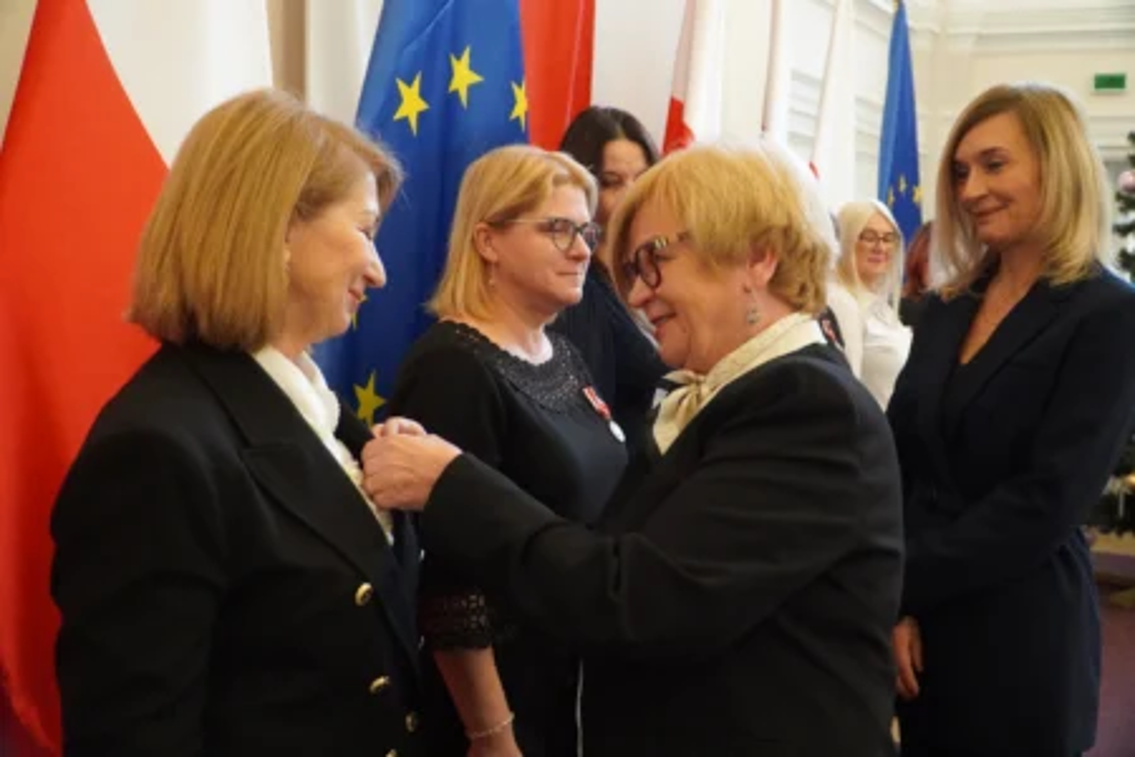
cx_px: 568
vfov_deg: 36.9
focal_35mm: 36
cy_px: 378
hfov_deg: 53.1
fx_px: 1135
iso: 5000
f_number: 4
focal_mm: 24
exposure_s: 1/160
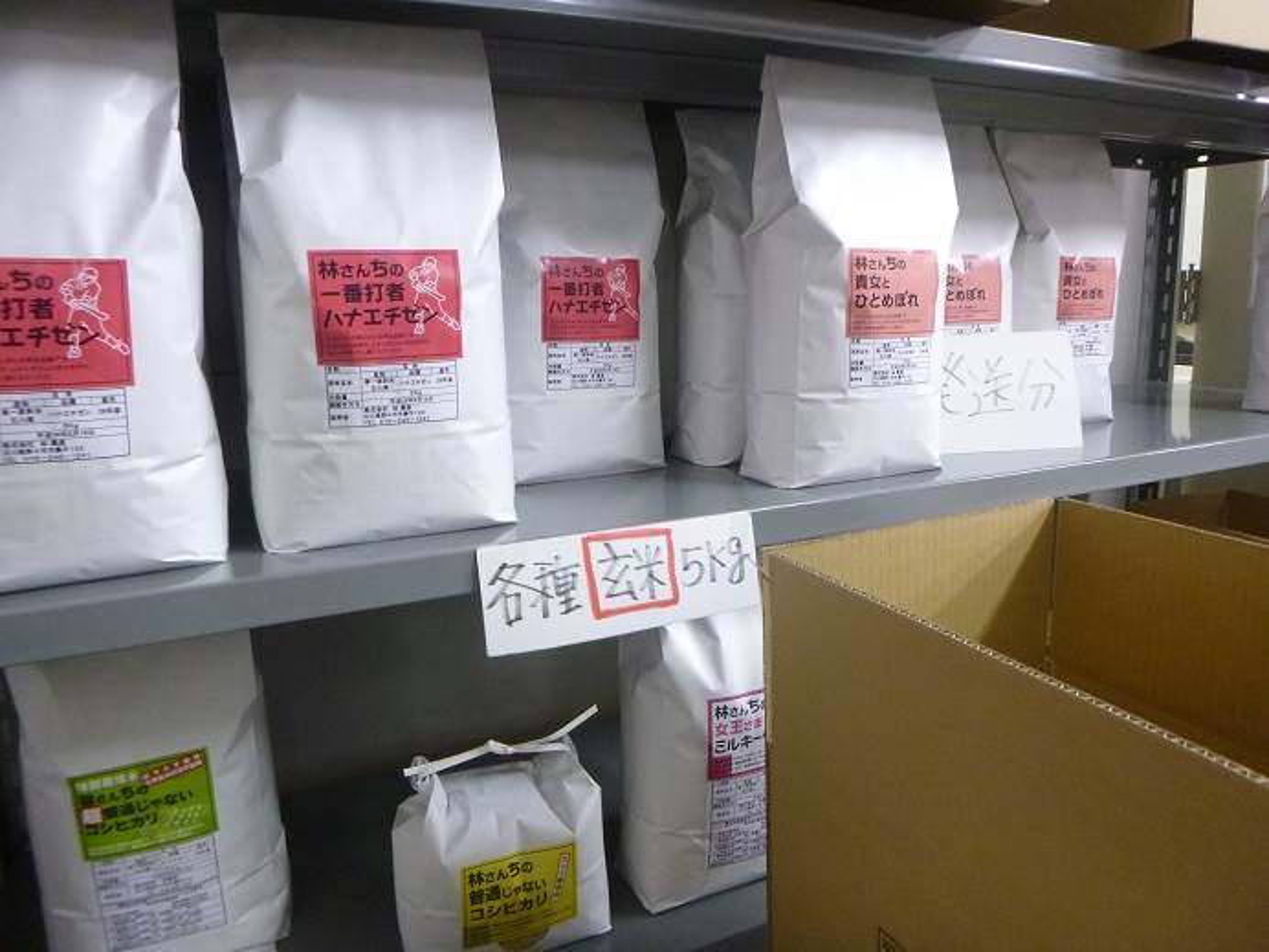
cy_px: 476
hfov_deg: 69.4
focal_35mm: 25
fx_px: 916
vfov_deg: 54.9
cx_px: 634
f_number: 3.9
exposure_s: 1/13
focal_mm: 4.5
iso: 400
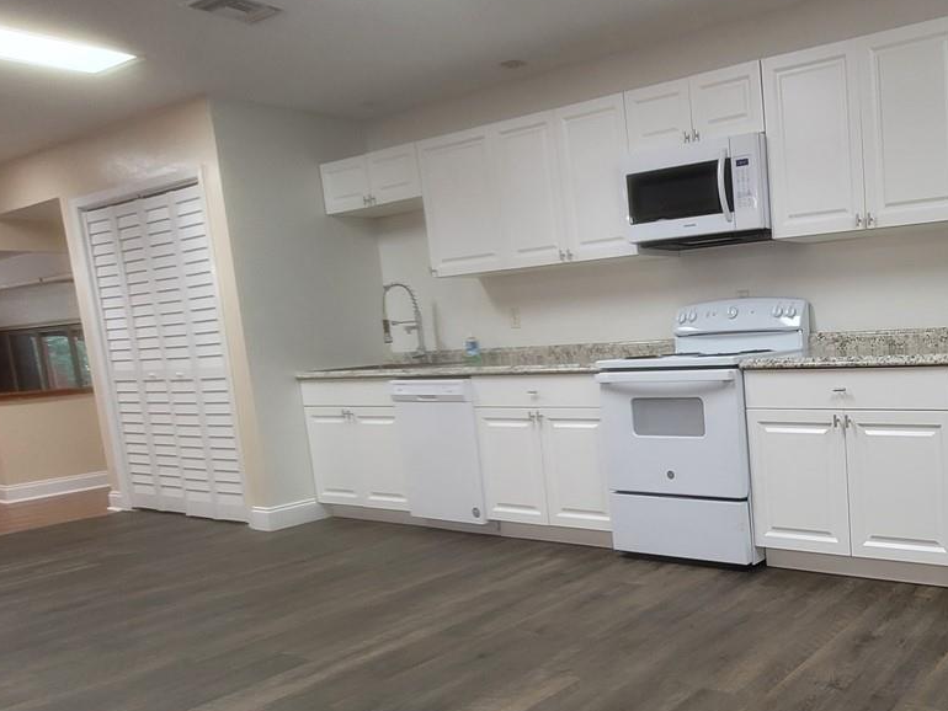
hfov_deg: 57.9
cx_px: 816
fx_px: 740
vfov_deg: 51.1
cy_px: 424
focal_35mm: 27
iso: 125
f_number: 2.2
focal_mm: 2.2
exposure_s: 1/60
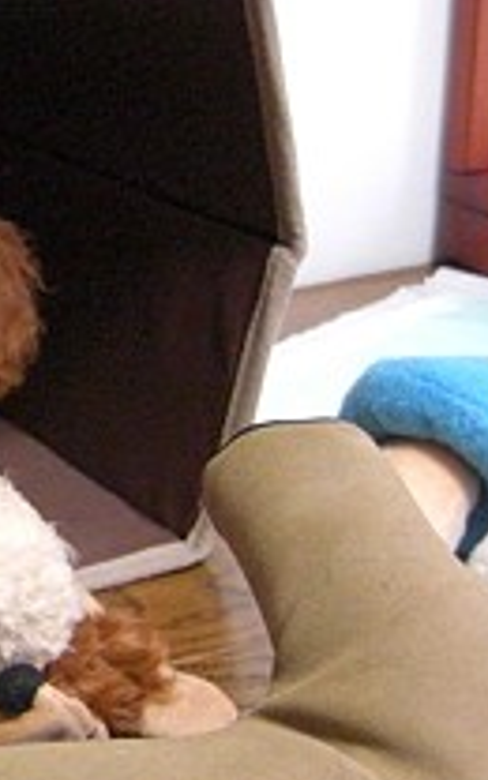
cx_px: -300
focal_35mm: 87
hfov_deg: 13.9
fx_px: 1851
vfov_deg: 23.8
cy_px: 330
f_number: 2.8
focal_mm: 7.9
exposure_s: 1/30
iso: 800
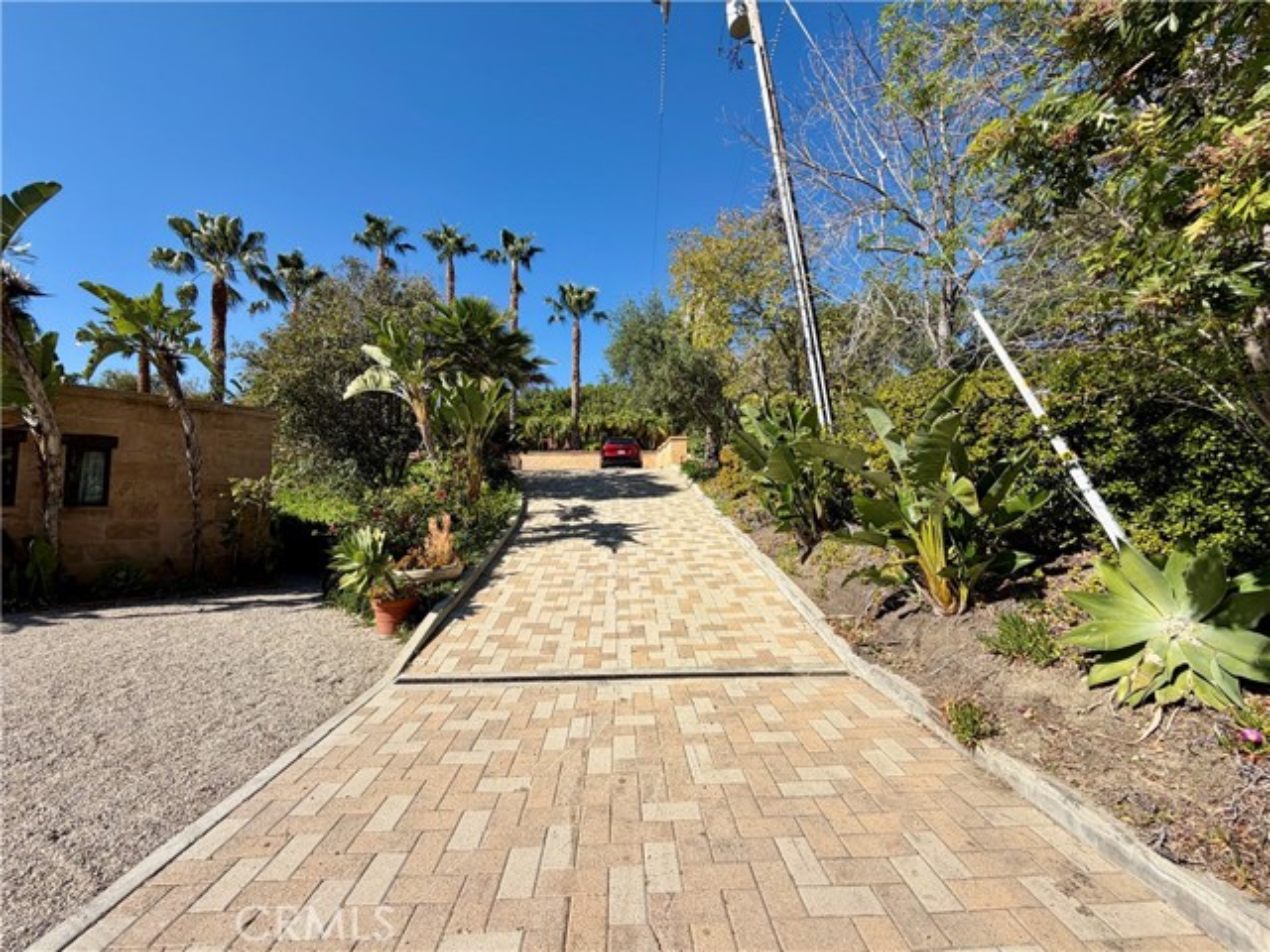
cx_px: 635
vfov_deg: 85.7
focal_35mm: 14
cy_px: 476
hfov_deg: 102.1
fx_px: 514
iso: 20
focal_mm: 2.22
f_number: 2.2
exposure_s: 1/830
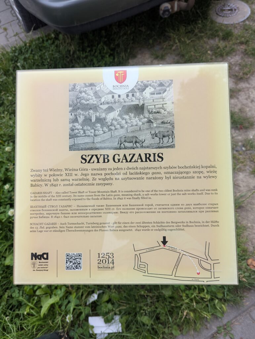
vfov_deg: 71.5
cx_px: 128
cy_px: 170
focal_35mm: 24
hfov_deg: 56.9
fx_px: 235
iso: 47
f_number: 1.85
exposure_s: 1/193
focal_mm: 6.81
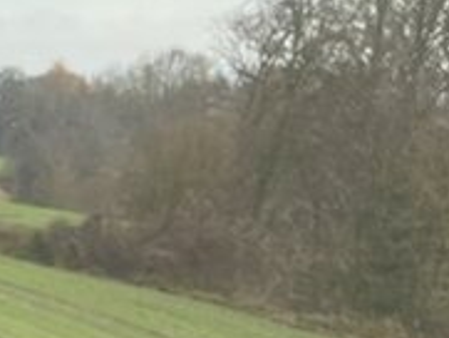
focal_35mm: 115
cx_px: -501
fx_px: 1493
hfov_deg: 13.9
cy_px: 676
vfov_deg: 11.6
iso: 50
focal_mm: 5.7
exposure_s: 1/458
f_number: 1.5
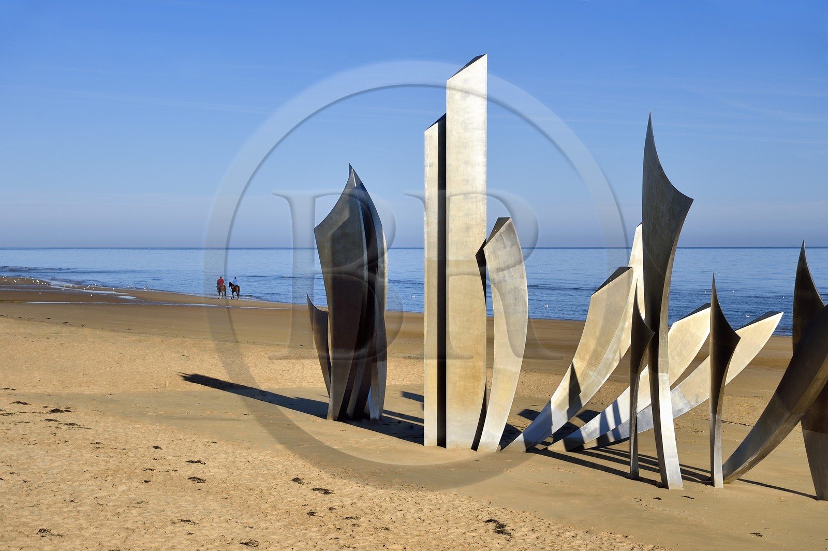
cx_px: 414
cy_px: 276
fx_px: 1425
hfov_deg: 32.4
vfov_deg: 21.9
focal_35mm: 62
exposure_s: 1/500
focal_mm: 62
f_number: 10
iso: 160
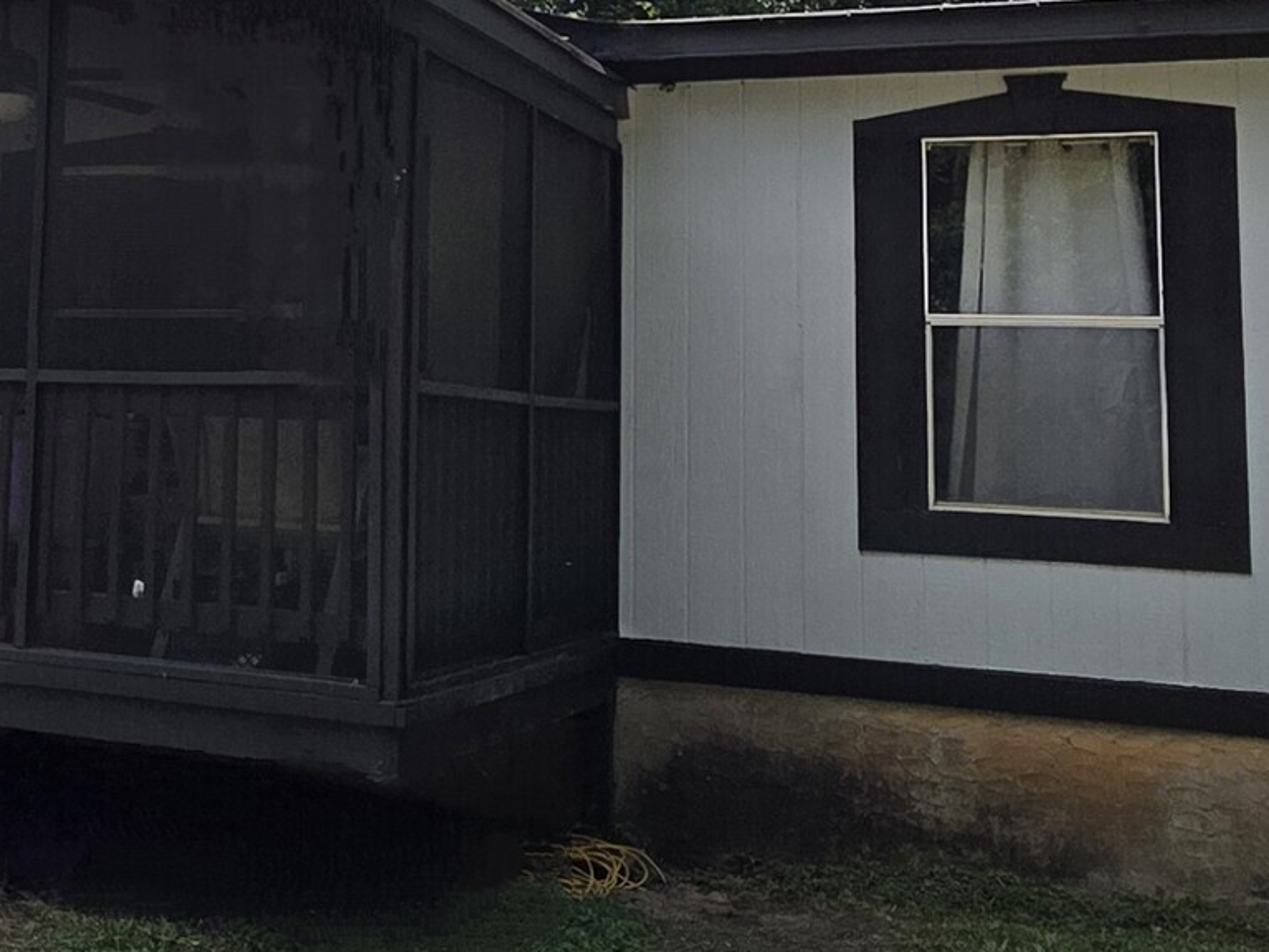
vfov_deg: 27.4
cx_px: 31
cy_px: 175
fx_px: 1906
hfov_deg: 33.9
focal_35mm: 52
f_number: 1.9
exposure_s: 1/2134
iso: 40
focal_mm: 2.2
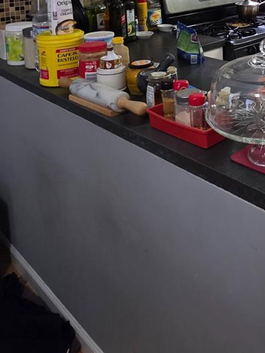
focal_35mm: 37
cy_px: -5
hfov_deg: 34.5
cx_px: 275
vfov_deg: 42.7
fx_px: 378
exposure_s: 1/60
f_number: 1.9
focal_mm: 2.2
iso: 200
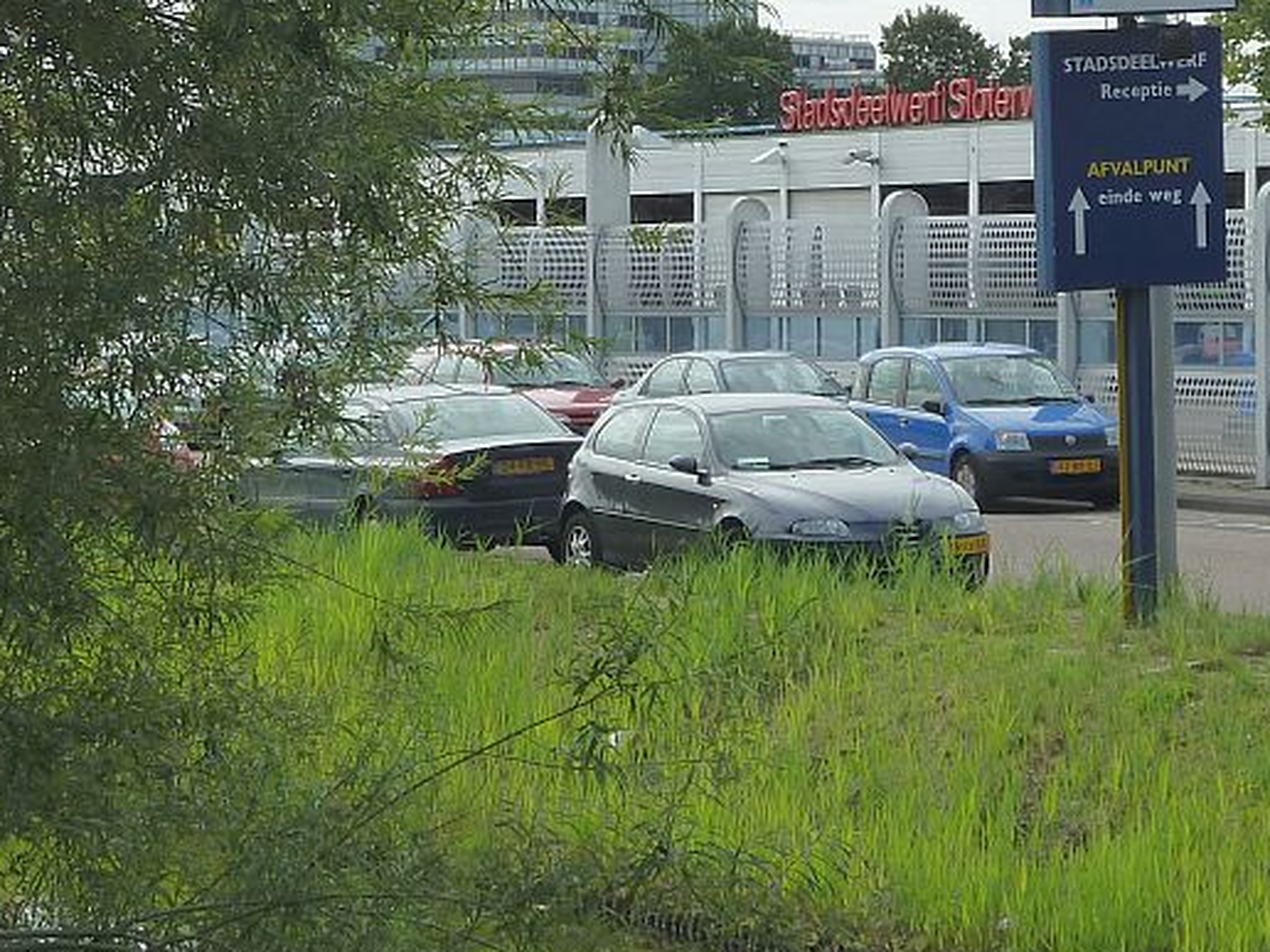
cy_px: 180
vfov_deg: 10.3
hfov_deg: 13.8
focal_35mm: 143
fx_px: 5246
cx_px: 829
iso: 125
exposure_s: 1/400
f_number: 4.1
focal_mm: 11.9
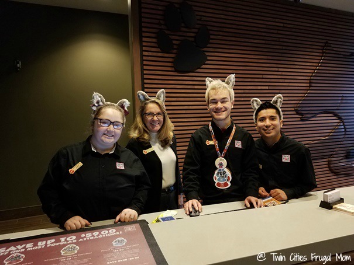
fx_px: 266
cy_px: 132
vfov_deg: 53.1
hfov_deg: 67.3
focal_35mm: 26
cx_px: 177
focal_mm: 4.2
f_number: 1.7
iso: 160
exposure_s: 1/30
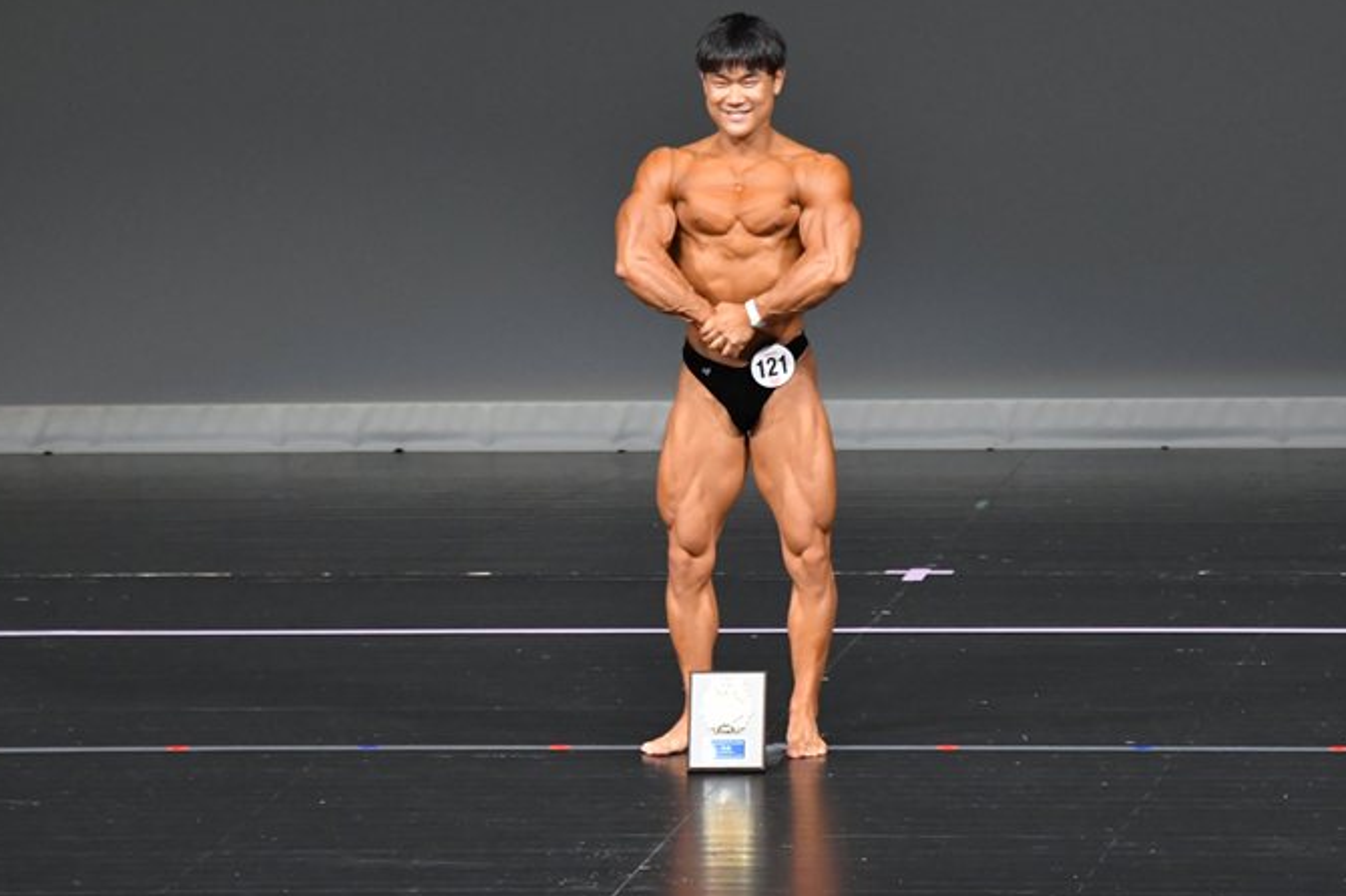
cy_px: 396
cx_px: 750
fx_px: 12967
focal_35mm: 347
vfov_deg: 4.0
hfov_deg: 5.9
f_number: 5.6
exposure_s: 1/400
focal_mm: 200
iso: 5000
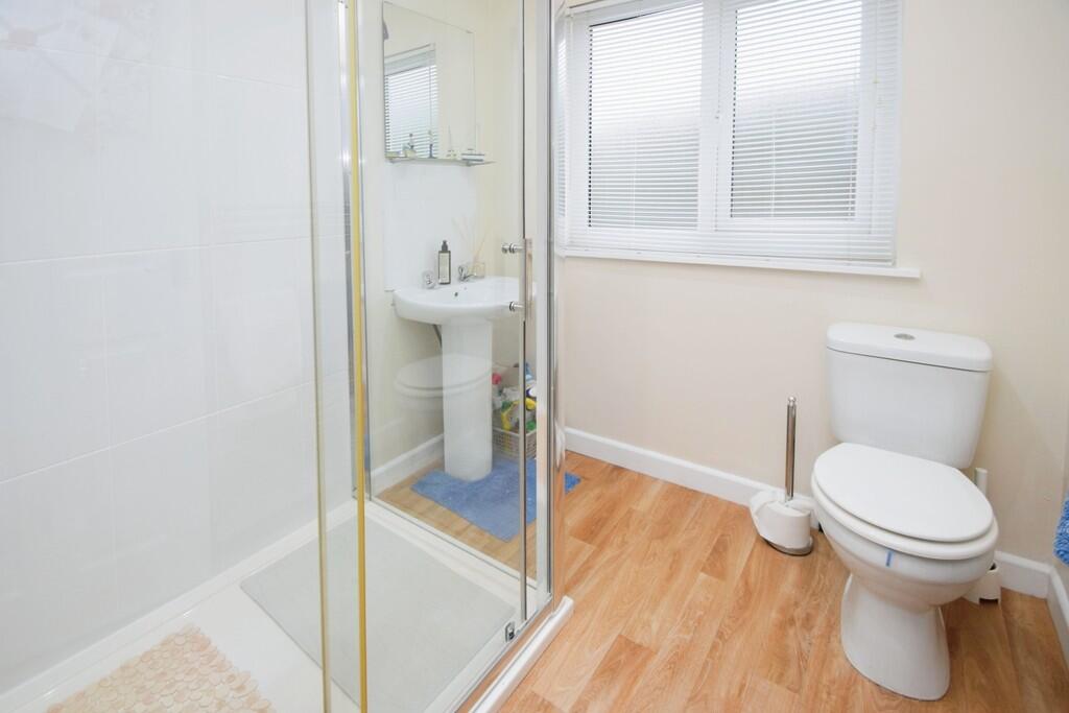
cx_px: 534
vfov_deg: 77.3
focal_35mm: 15
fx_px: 445
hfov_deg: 100.4
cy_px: 356
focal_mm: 10
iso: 640
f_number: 4
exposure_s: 1/60
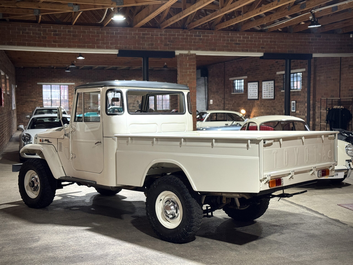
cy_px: 132
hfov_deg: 39.7
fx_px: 489
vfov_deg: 30.3
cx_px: 176
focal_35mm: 48
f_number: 1.78
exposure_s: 1/33
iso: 200
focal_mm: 6.76
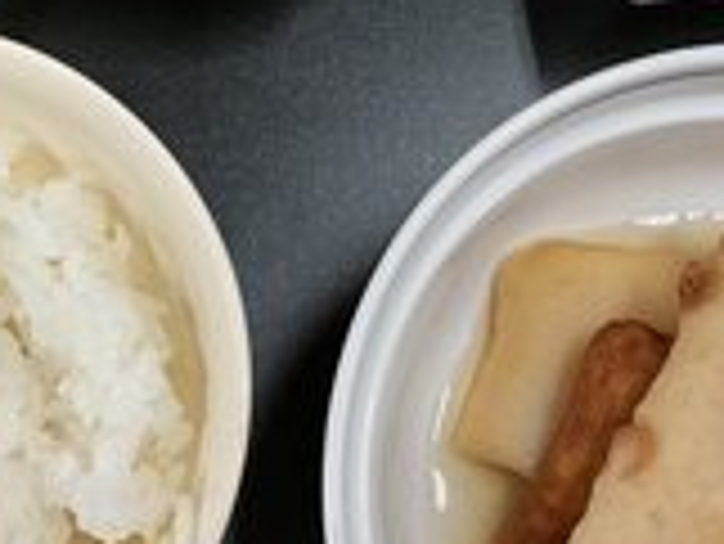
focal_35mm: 72
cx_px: 261
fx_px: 1507
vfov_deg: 20.3
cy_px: 144
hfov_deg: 26.9
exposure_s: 1/50
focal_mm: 3
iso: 64
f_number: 1.8
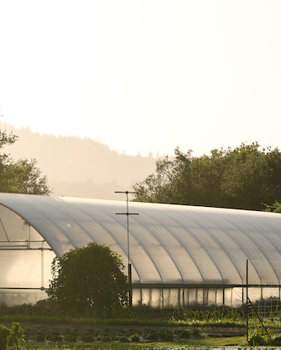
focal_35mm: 266
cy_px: 306
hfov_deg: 5.8
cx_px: 39
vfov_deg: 7.2
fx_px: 2762
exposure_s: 1/125
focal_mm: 120
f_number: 9
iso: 80
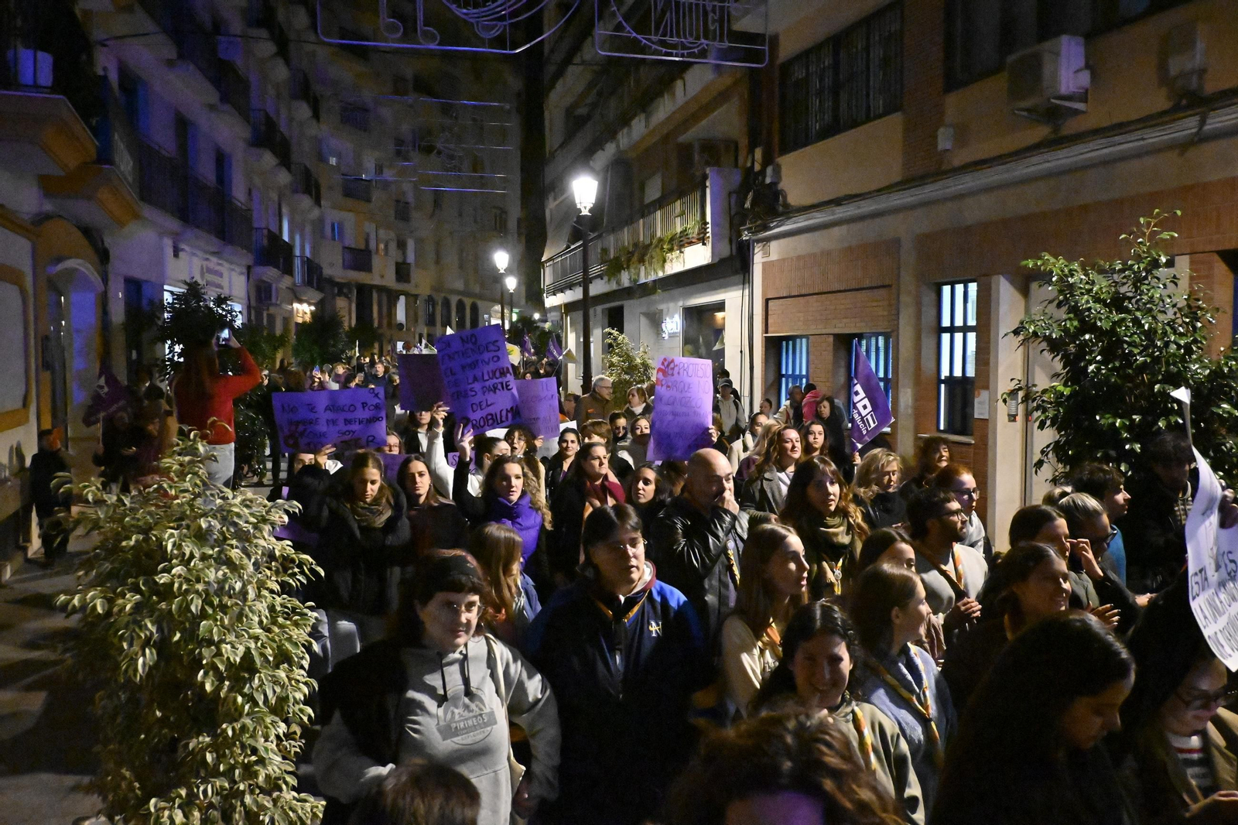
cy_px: 412
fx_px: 1006
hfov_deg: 63.2
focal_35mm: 29
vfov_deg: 44.6
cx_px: 619
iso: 16000
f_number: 4.5
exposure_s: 1/160
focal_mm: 19.5
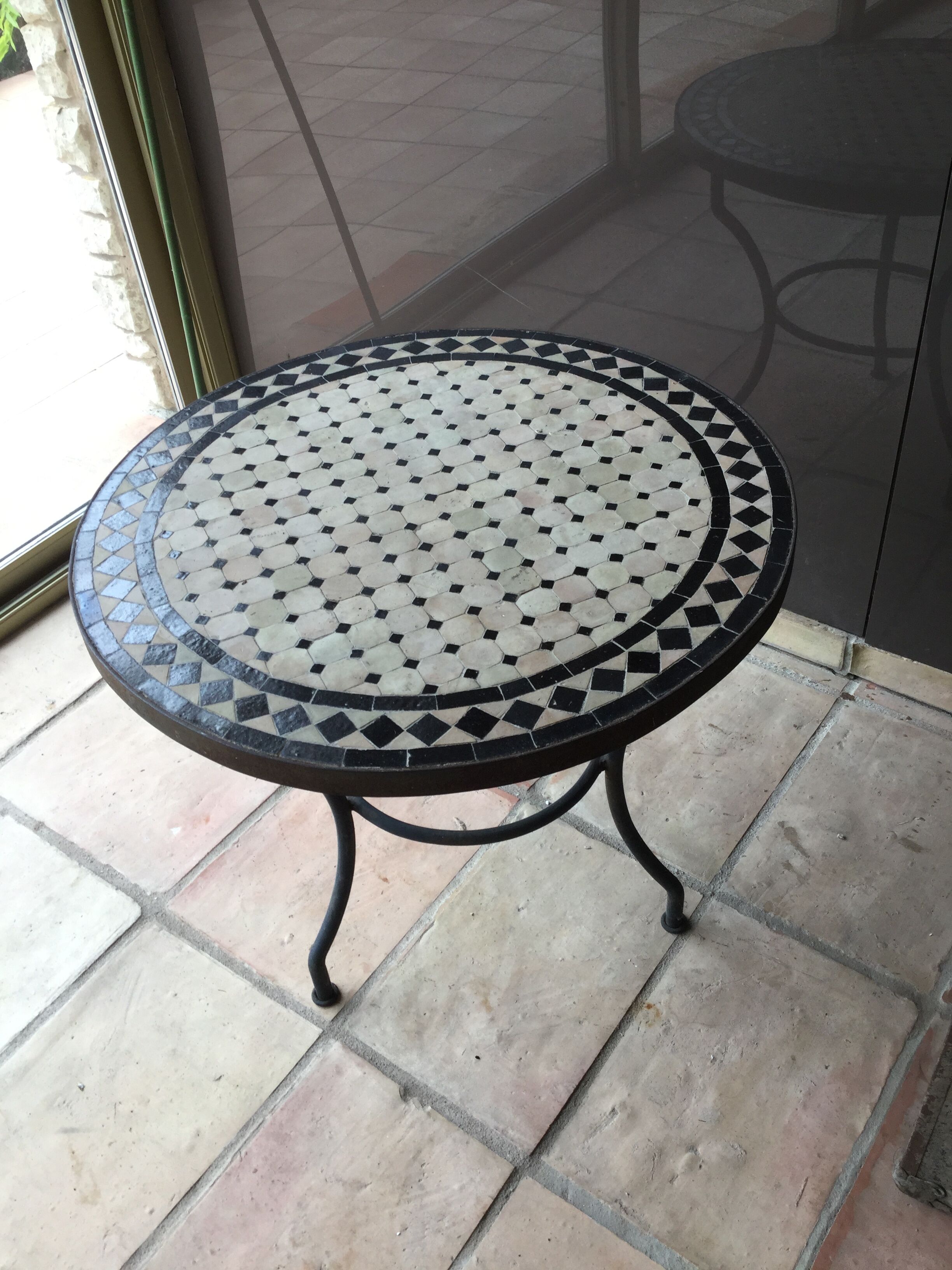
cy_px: 635
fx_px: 1137
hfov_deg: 45.4
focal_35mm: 31
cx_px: 476
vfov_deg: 58.4
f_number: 2.4
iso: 32
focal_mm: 3.3
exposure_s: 1/50
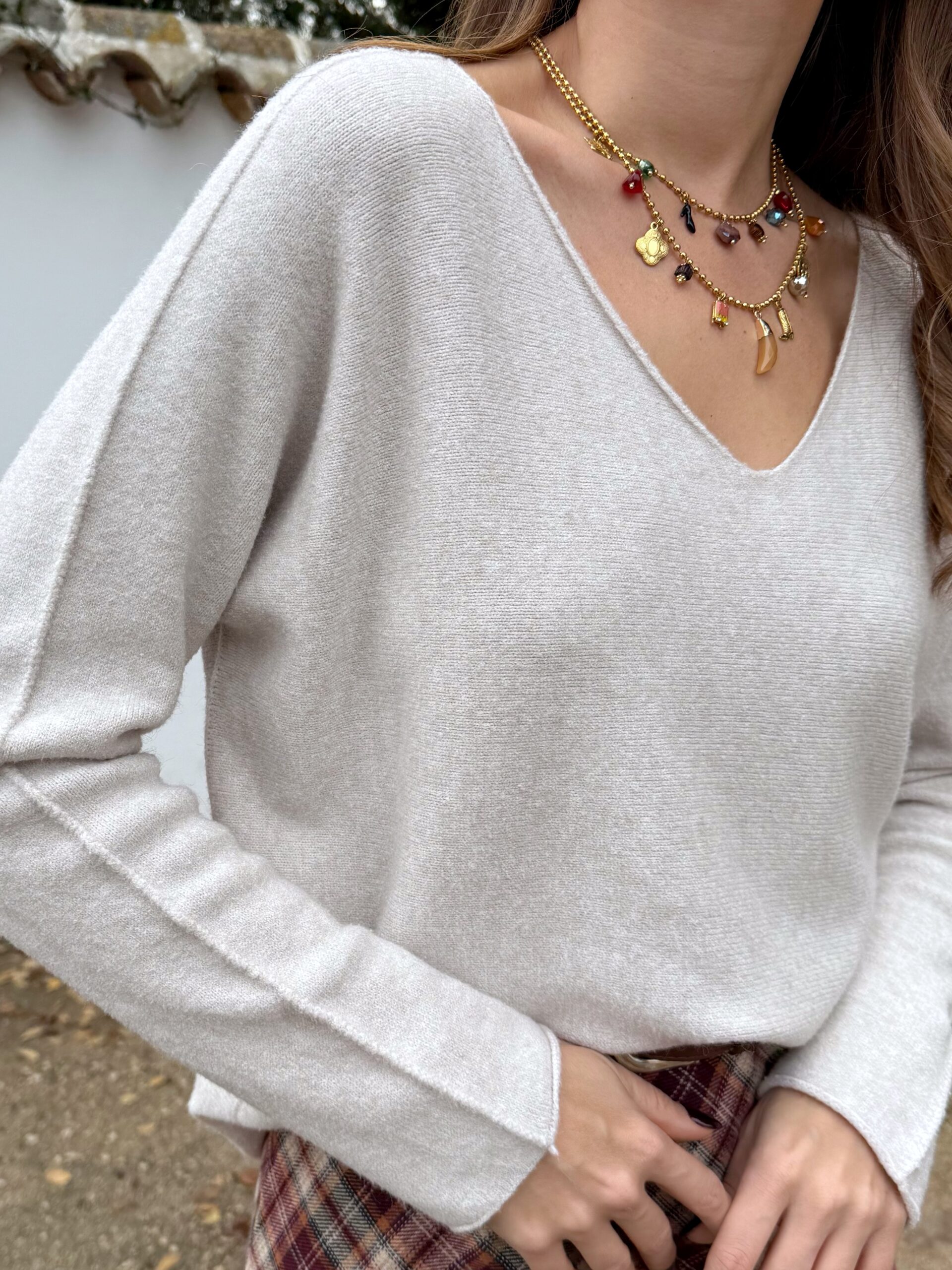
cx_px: 476
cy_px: 635
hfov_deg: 56.8
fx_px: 880
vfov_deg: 71.6
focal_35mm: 24
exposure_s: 1/665
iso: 80
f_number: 1.78
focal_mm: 6.76
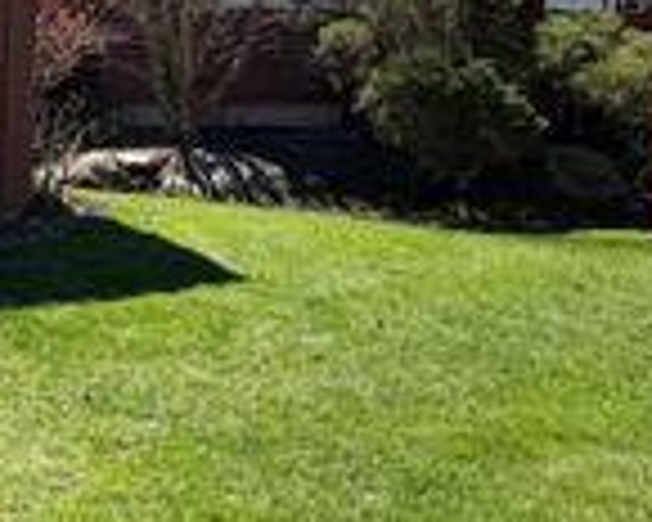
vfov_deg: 18.5
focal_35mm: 81
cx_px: 895
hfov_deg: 21.0
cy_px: 7
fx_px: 1563
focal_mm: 6.76
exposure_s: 1/2110
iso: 80
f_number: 1.78
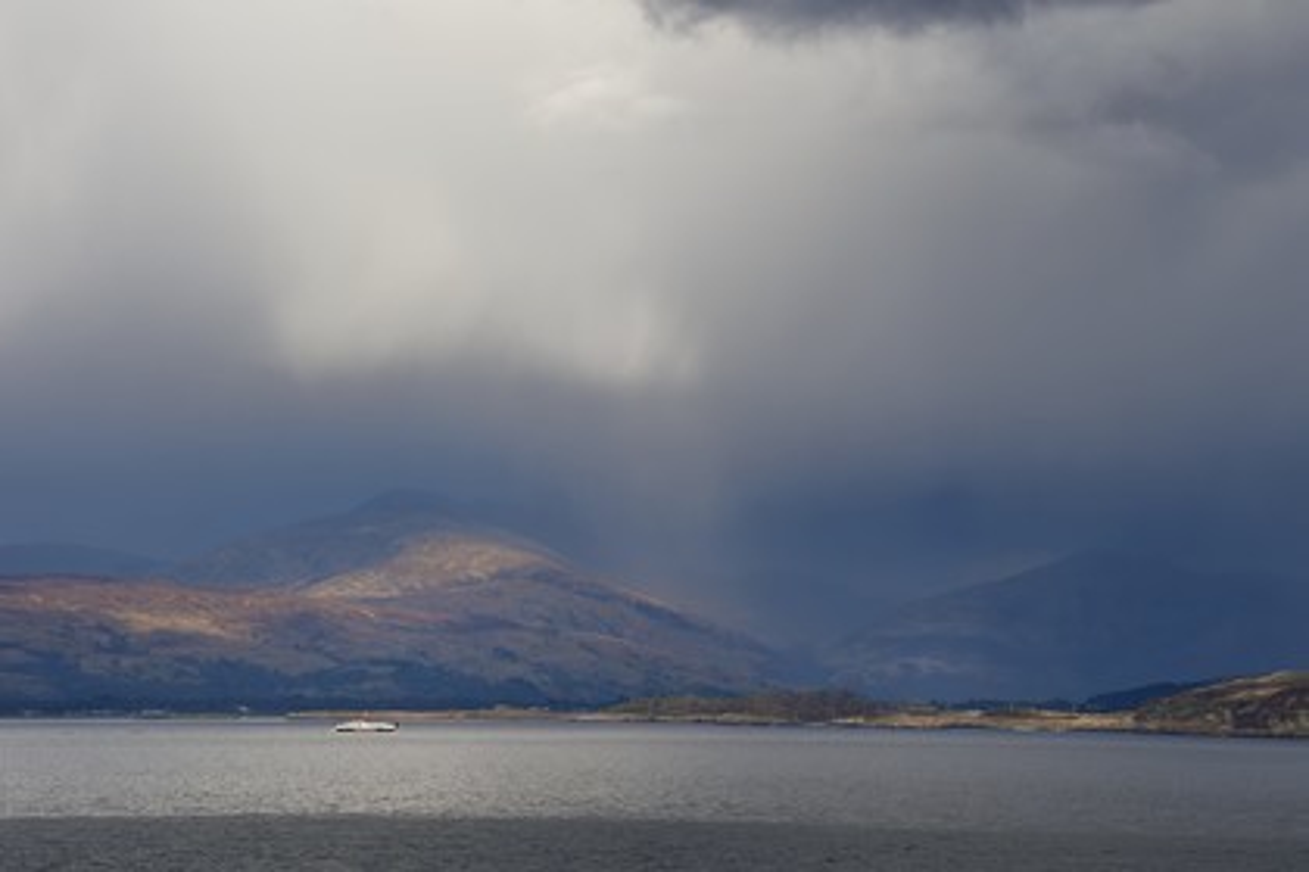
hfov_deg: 10.3
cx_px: 654
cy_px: 436
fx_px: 7272
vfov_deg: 6.9
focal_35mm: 200
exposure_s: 1/320
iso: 200
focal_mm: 200
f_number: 10
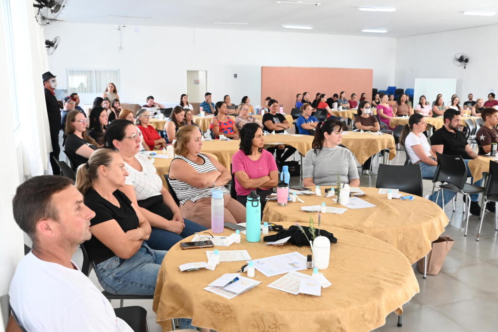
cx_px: 249
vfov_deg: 38.9
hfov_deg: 55.8
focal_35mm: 34
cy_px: 166
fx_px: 470
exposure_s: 1/125
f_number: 3.8
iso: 1600
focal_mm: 23
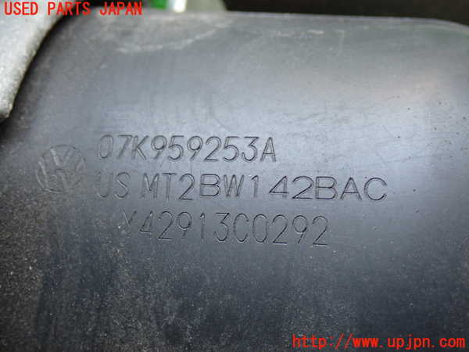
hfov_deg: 31.2
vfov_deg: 23.7
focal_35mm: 62
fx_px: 840
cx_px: 234
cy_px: 176
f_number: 3.6
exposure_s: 1/60
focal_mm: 11.09
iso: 400
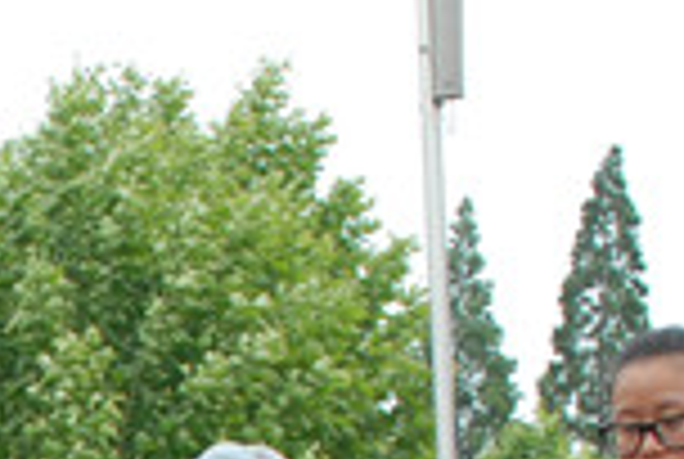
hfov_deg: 10.7
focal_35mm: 184
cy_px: 916
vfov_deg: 7.2
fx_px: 3503
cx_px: -378
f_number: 5.6
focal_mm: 22
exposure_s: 1/250
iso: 200
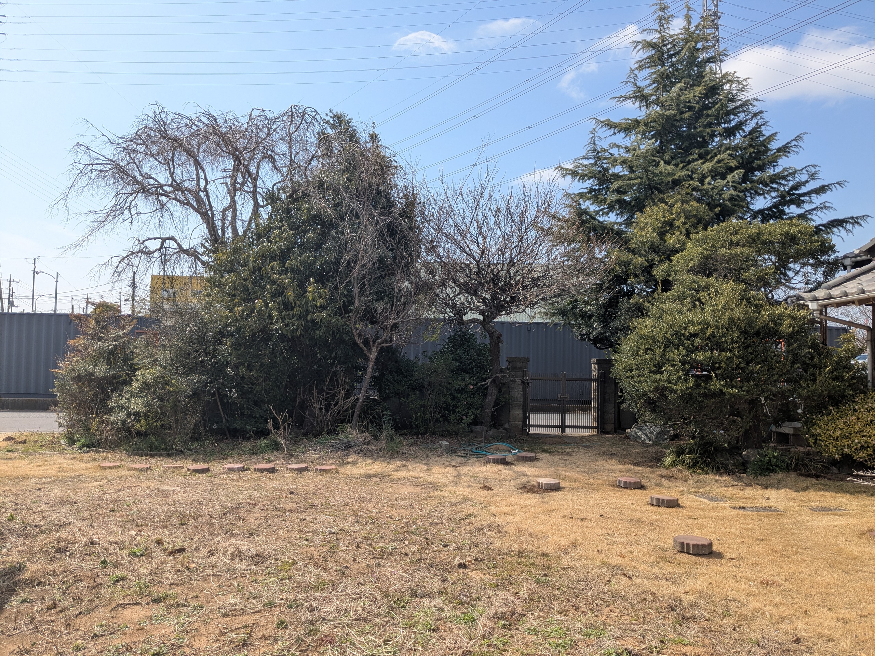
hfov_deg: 65.3
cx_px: 438
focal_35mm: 27
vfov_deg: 51.4
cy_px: 328
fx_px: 682
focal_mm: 4.38
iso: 47
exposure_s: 1/2128
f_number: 1.73
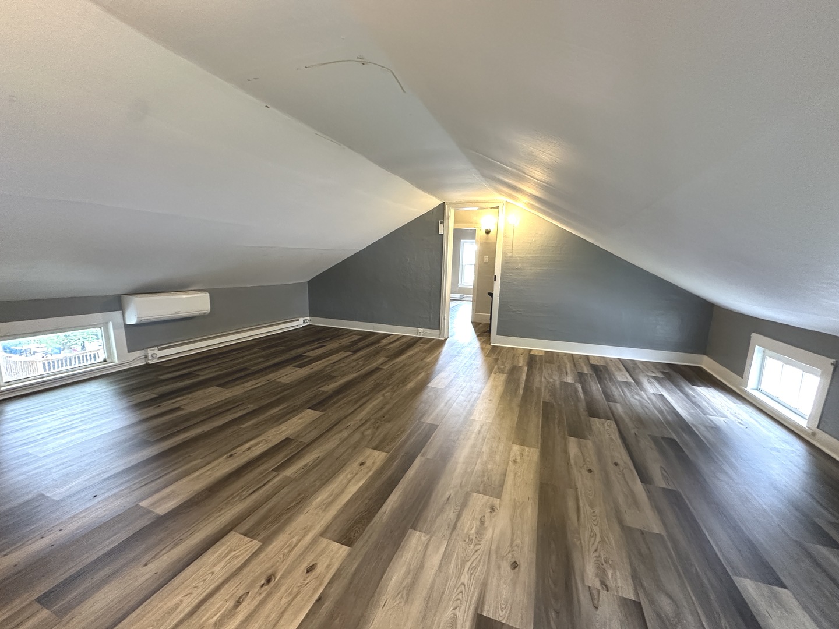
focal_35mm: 14
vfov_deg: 85.7
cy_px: 314
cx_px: 420
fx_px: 339
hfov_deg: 102.1
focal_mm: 2.22
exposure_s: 1/60
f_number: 2.2
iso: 500
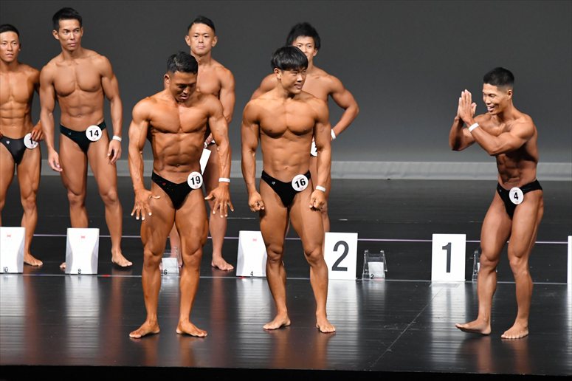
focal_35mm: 285
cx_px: 286
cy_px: 190
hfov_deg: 7.2
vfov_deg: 4.8
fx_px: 4526
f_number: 5.6
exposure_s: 1/400
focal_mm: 190
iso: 4000
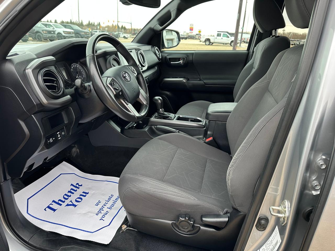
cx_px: 168
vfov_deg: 56.8
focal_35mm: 24
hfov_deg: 71.6
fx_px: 232
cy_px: 126
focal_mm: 6.86
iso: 80
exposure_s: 1/121
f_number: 1.78
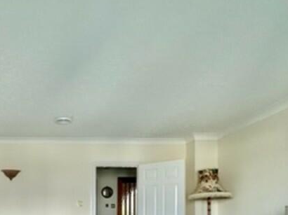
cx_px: 55
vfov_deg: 36.4
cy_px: 216
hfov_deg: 49.4
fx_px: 291
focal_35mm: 35
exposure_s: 1/246
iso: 40
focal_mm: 2.22
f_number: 2.2
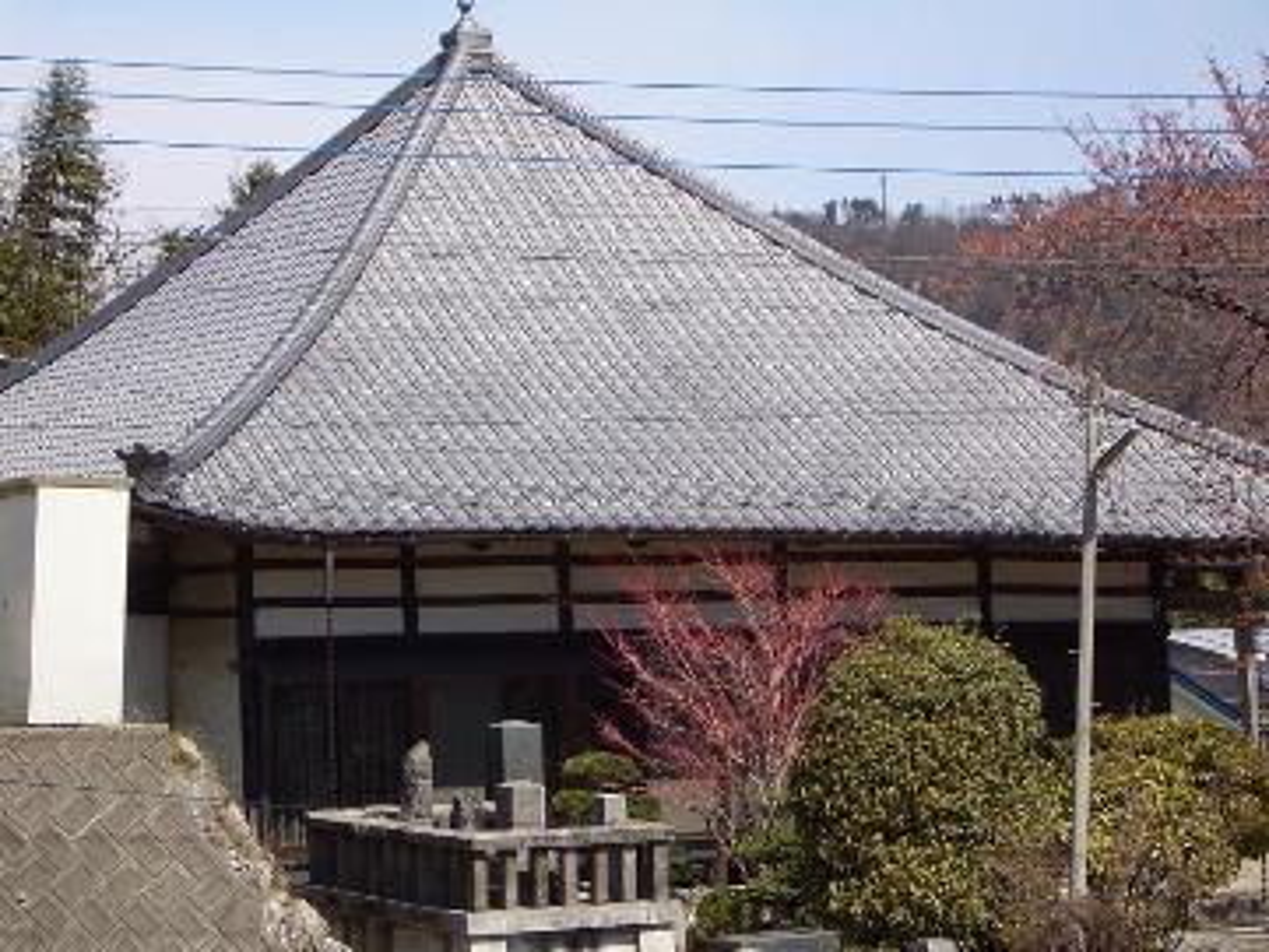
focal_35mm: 105
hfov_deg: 18.7
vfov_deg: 14.1
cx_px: 634
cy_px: 476
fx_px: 3851
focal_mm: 17.4
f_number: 4.8
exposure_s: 1/320
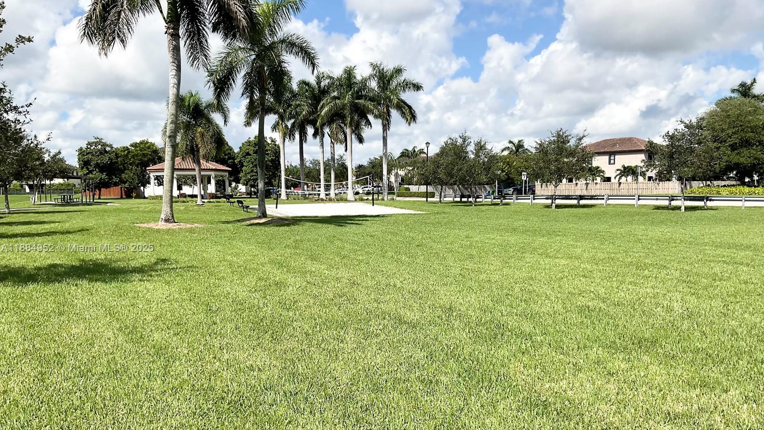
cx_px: 386
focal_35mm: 32
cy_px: 249
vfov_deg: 36.6
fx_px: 648
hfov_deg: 61.0
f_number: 1.8
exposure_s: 1/2959
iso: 16
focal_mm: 3
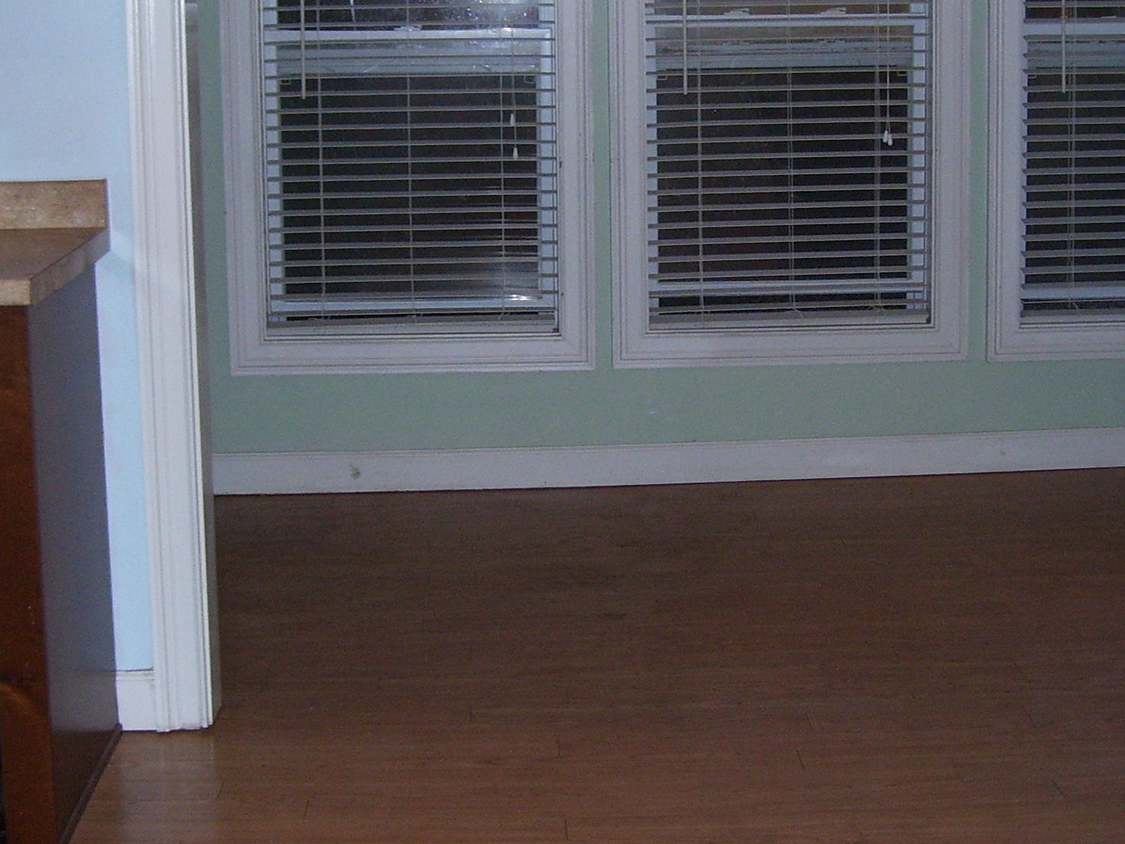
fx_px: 2113
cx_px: 601
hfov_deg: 29.8
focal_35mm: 65
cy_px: 249
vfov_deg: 22.5
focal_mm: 6
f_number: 2.7
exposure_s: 1/60
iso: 125
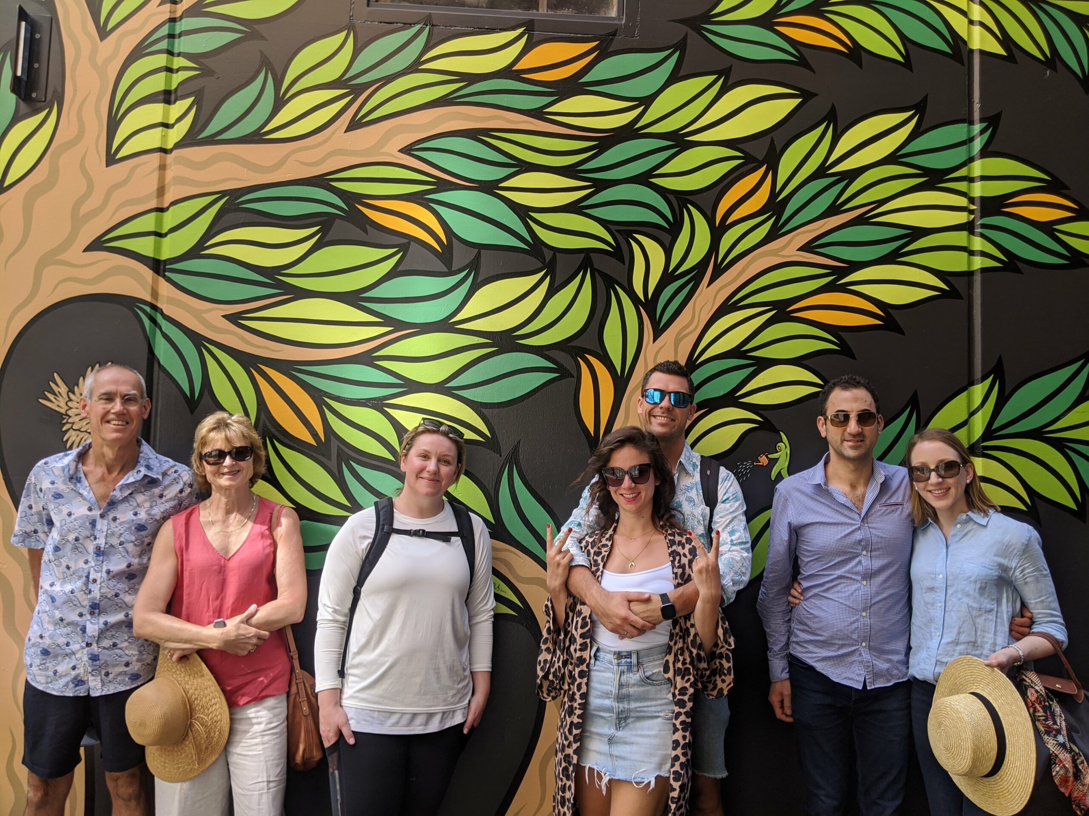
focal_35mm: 27
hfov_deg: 65.3
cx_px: 544
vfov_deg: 51.4
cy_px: 408
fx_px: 849
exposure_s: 1/294
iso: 53
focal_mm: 4.44
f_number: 1.8
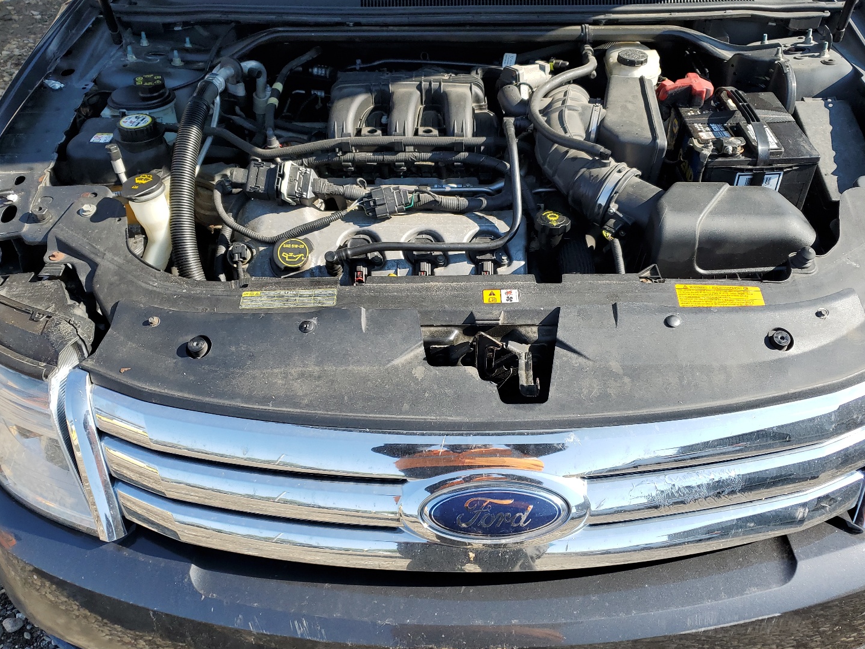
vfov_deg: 48.2
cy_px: 329
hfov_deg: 61.6
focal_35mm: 29
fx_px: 725
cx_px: 463
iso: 50
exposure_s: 1/1250
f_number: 1.5
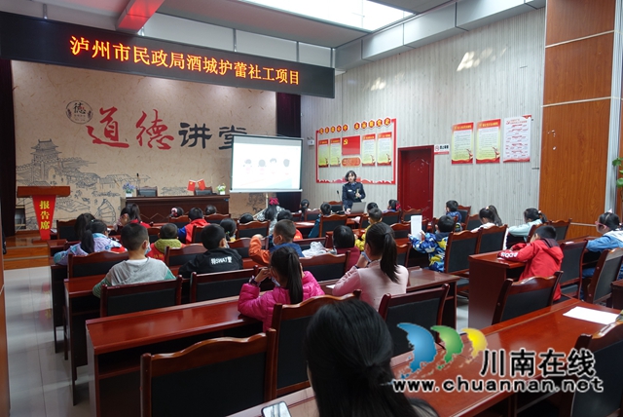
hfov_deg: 73.7
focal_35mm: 24
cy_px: 208
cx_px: 312
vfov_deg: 53.2
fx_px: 416
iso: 125
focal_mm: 8.8
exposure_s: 1/30
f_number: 2.2
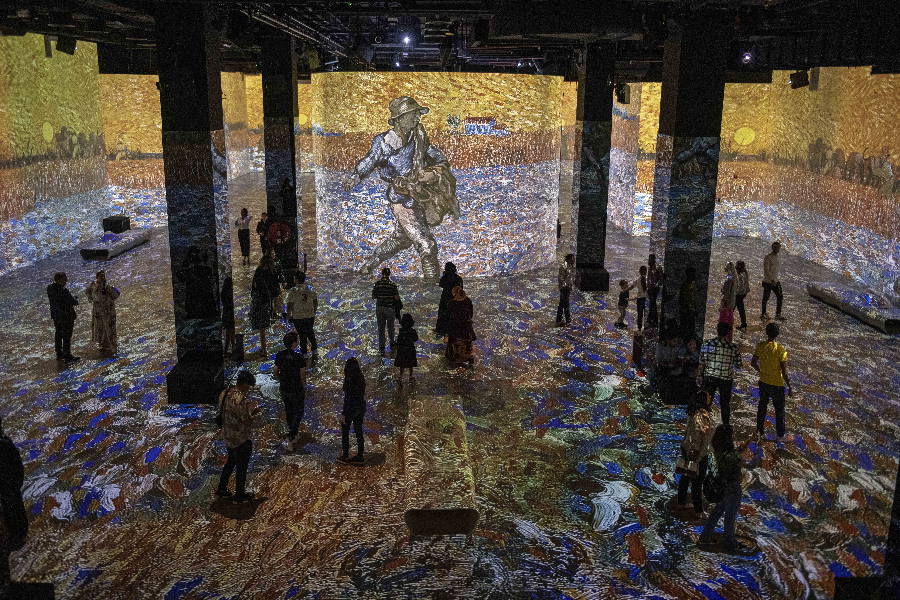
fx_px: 800
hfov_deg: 58.7
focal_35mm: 32
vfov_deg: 41.1
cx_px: 450
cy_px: 300
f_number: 2.8
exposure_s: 1/80
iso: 5000
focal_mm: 32
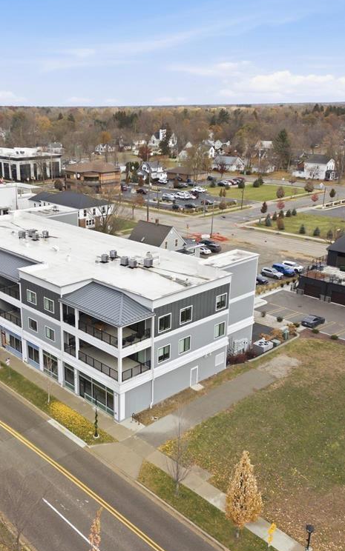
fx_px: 527
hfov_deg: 35.8
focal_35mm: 35
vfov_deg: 55.3
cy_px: 274
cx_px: 107
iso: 200
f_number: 1.7
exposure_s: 1/1000
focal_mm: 6.7
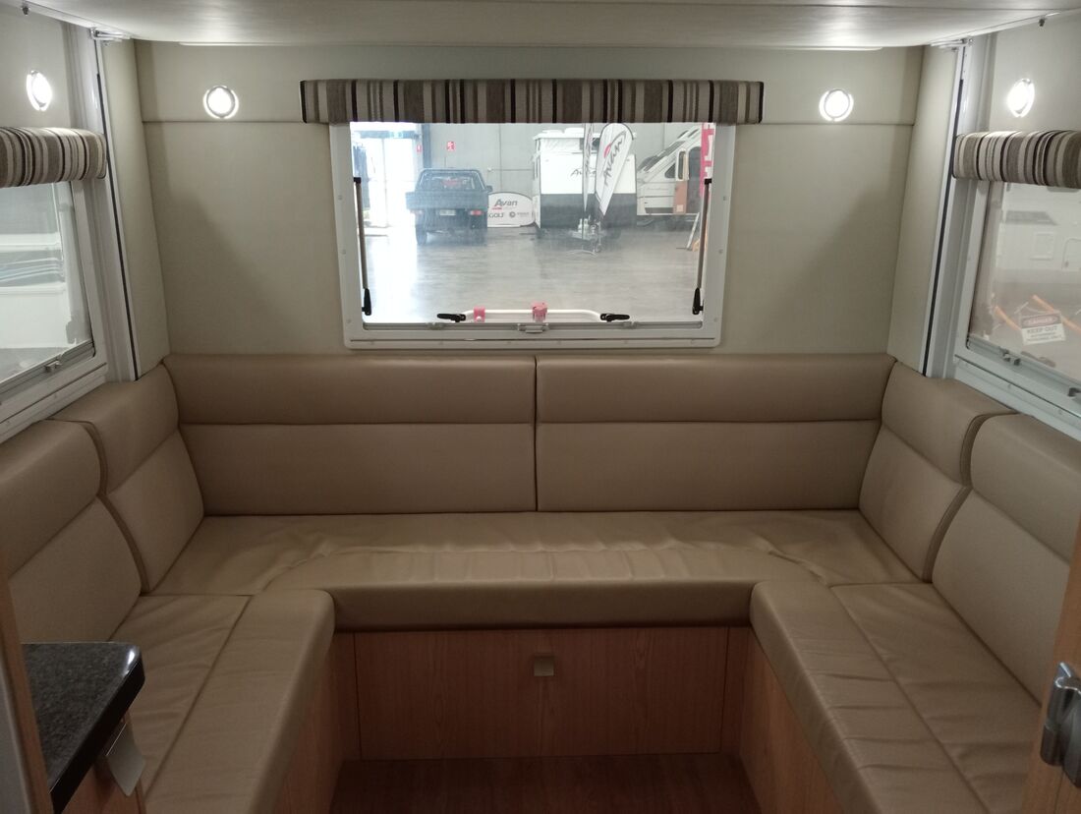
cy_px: 407
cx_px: 540
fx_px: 876
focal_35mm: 28
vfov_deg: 49.8
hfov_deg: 63.4
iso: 895
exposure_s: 1/33.3
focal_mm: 3.98
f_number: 1.8
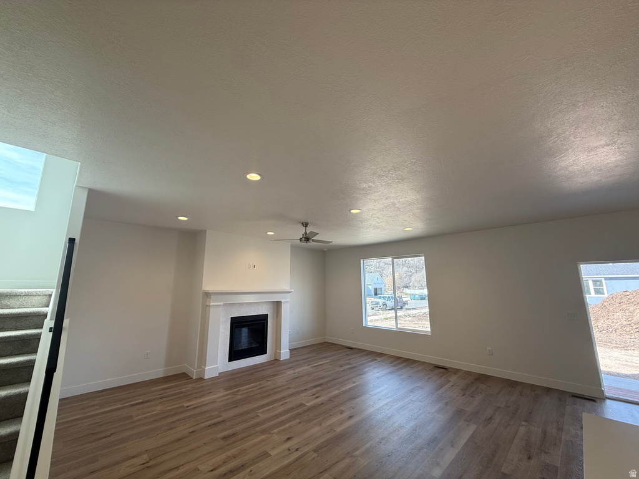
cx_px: 320
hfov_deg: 102.1
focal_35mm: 14
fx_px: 258
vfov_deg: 85.7
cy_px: 240
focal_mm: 2.22
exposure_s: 1/124
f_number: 2.2
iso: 64
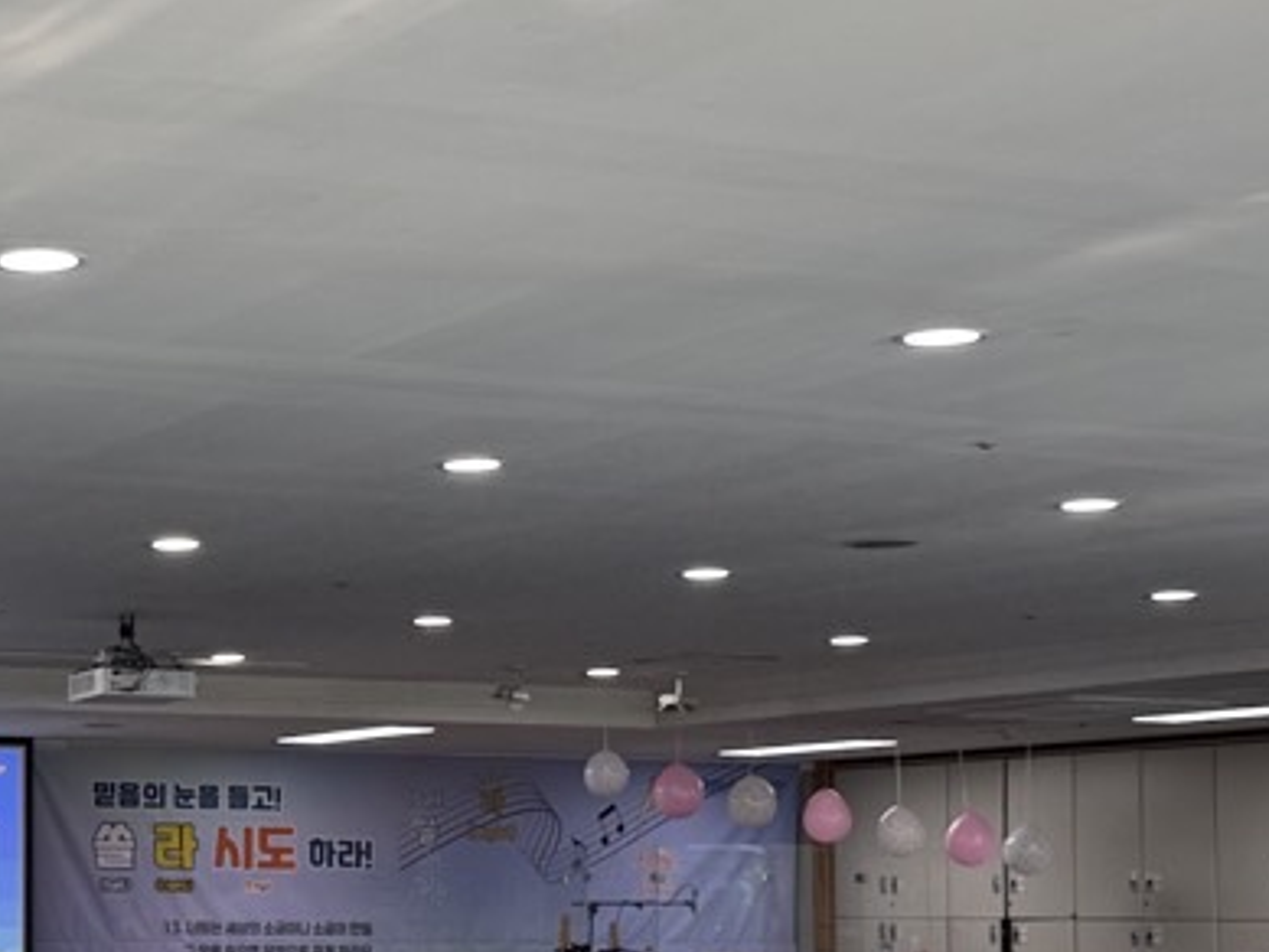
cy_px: 776
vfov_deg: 18.5
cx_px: -69
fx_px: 2897
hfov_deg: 23.4
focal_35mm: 79
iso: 80
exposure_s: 1/120
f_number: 1.78
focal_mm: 6.76
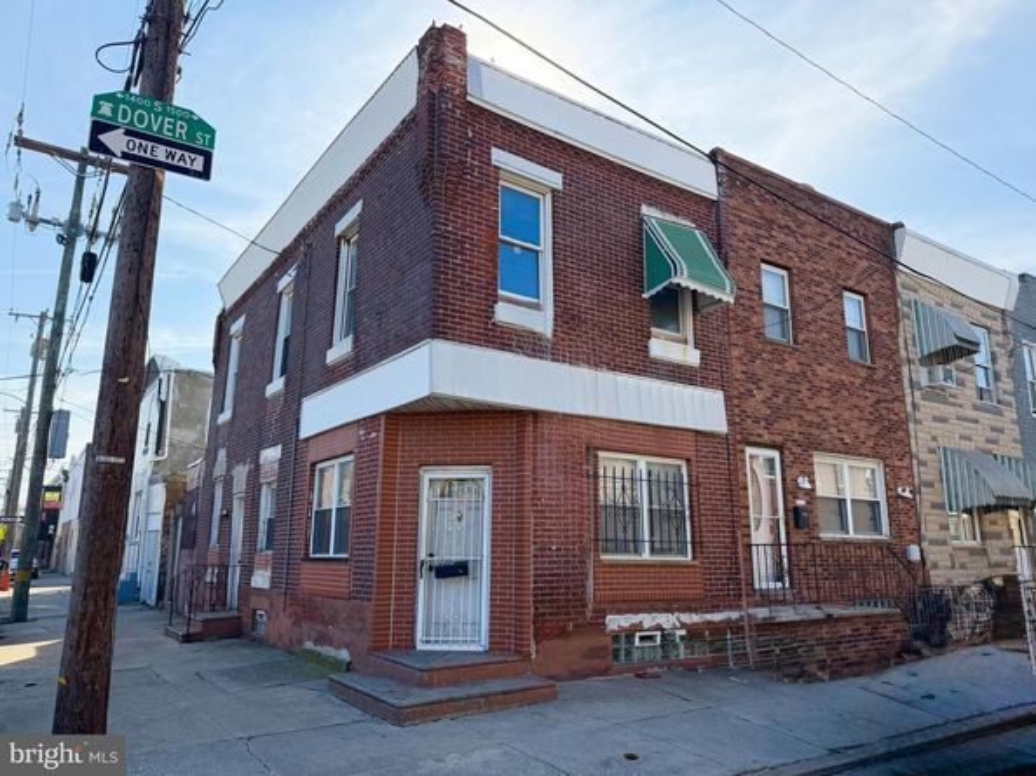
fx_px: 718
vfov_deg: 56.8
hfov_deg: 71.6
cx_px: 518
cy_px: 388
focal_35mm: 24
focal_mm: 6.76
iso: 100
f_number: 1.78
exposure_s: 1/3279
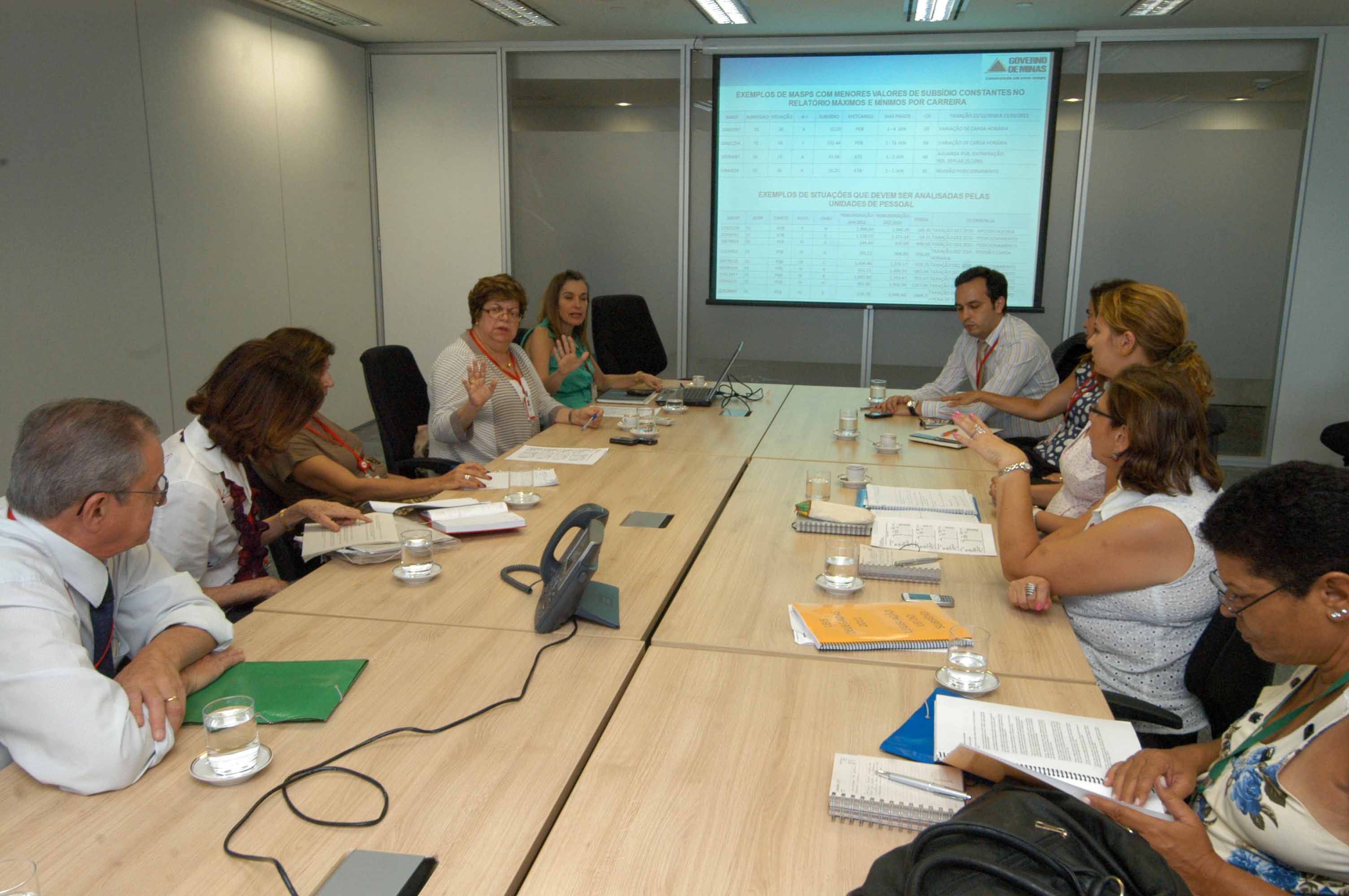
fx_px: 1011
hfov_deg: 67.4
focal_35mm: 27
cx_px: 674
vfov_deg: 47.8
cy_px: 448
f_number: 8
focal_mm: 18
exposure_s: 1/80
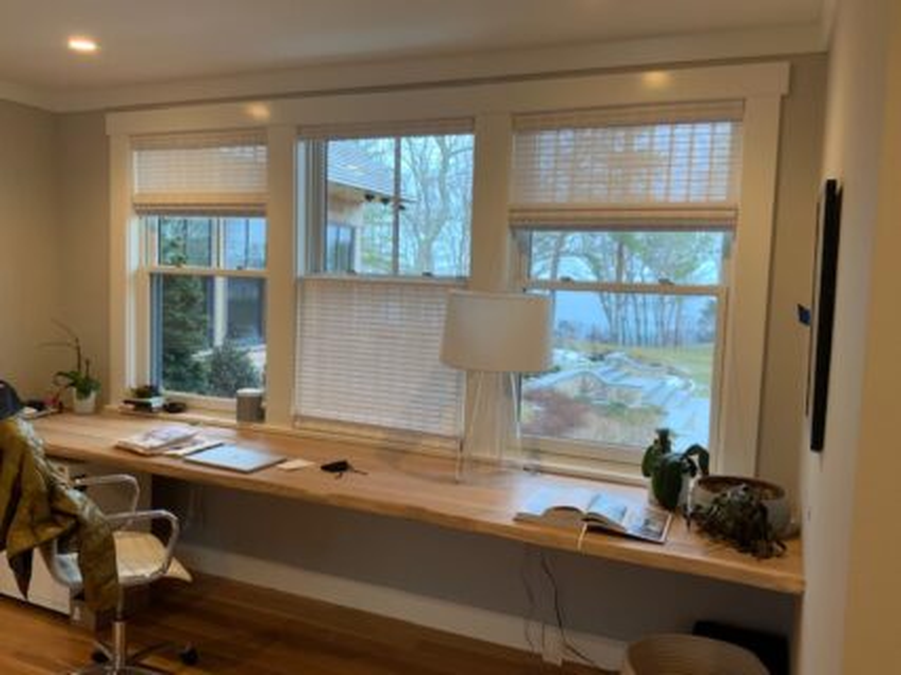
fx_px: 755
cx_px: 450
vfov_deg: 48.2
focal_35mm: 29
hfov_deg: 61.7
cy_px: 338
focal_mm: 3
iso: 64
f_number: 1.8
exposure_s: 1/60
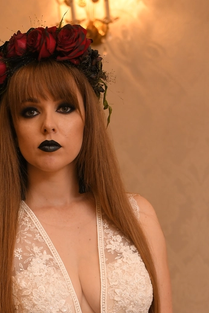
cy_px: 303
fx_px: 906
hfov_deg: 12.9
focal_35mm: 104
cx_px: -19
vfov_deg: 19.2
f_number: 2.8
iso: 640
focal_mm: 36
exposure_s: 1/250
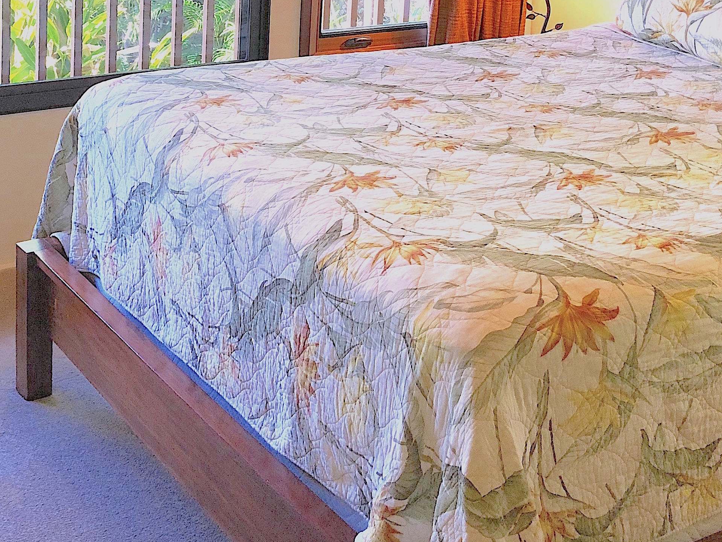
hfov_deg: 32.5
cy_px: -20
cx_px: 253
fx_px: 1231
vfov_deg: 23.6
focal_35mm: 59
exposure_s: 1/30
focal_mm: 3.99
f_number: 1.8
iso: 40
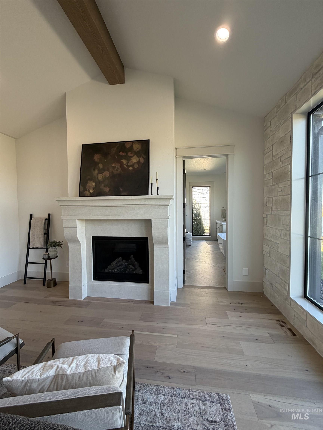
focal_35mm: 14
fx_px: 174
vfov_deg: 102.1
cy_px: 215
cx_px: 162
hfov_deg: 85.7
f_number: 2.2
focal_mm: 2.22
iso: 125
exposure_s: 1/121
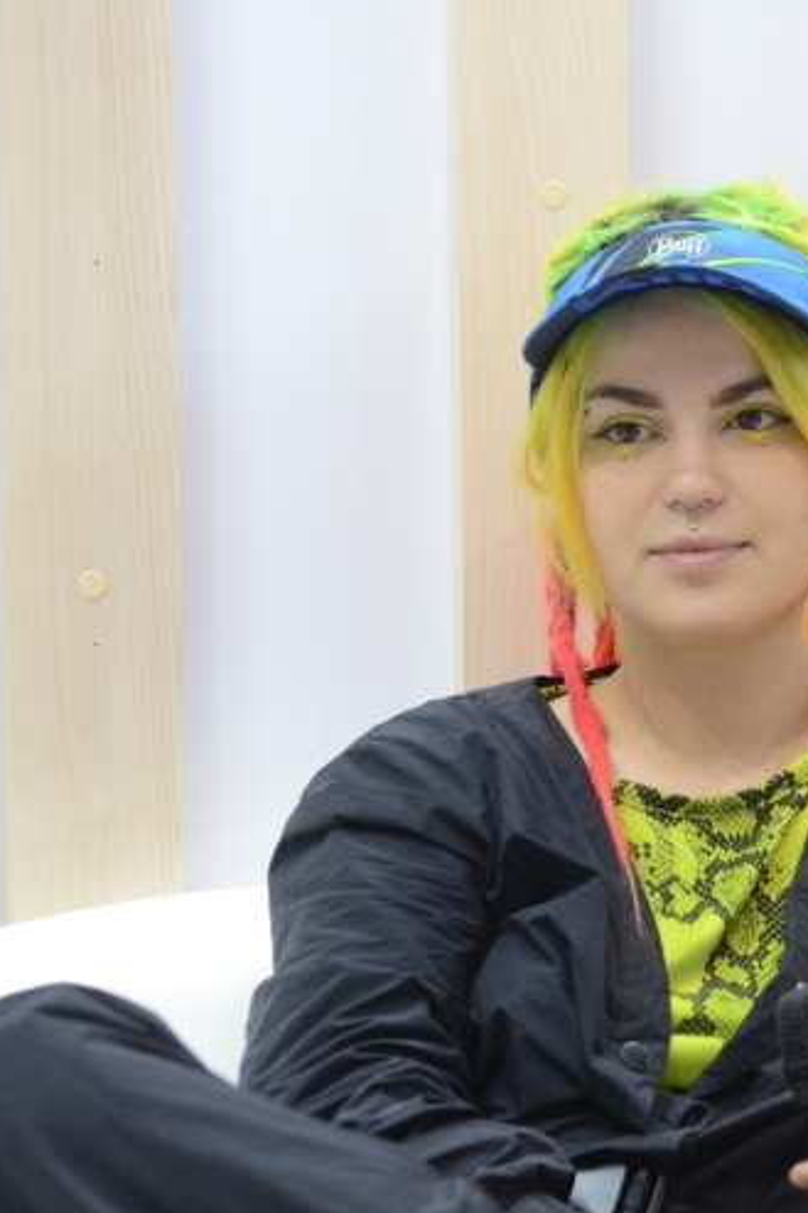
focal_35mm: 405
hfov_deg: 3.4
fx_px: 13643
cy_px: 759
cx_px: 732
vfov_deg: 5.1
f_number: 4
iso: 1600
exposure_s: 1/160
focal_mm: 200
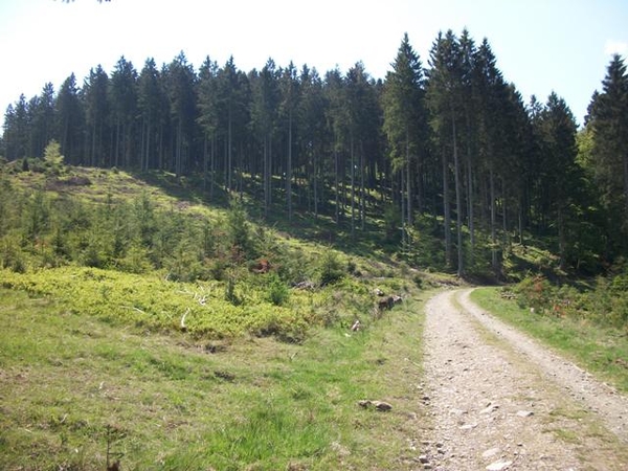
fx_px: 581
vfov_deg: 44.2
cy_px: 236
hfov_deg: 56.8
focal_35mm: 32
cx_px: 314
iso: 80
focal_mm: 5.7
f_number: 8.8
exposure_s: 1/80
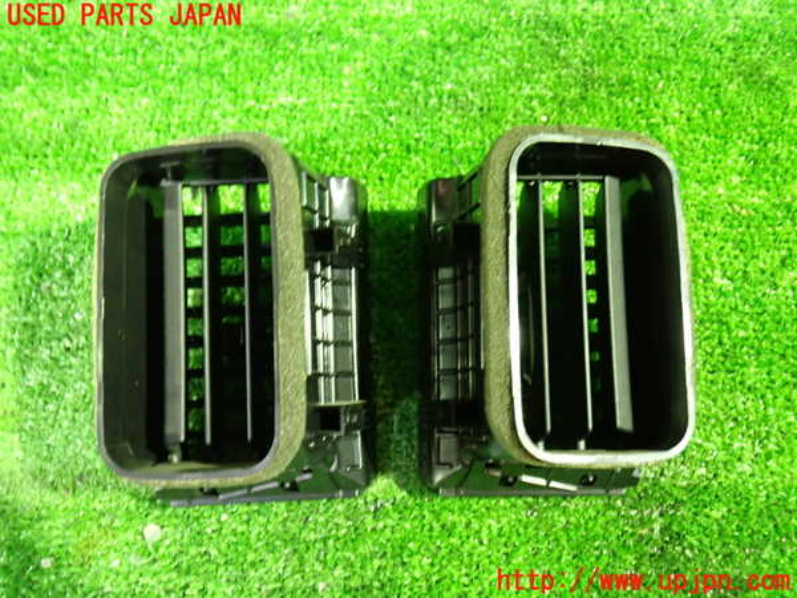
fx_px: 691
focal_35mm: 30
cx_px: 398
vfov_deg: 46.8
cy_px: 299
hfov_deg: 60.0
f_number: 2.3
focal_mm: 5.4
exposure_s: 1/10
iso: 800
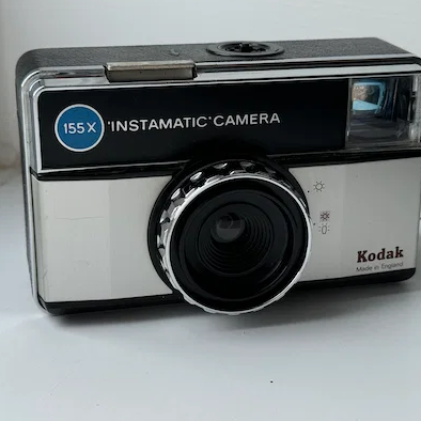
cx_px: 236
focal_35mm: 69
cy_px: 207
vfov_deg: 25.0
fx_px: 949
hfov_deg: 25.0
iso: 64
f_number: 1.78
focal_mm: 6.76
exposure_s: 1/621
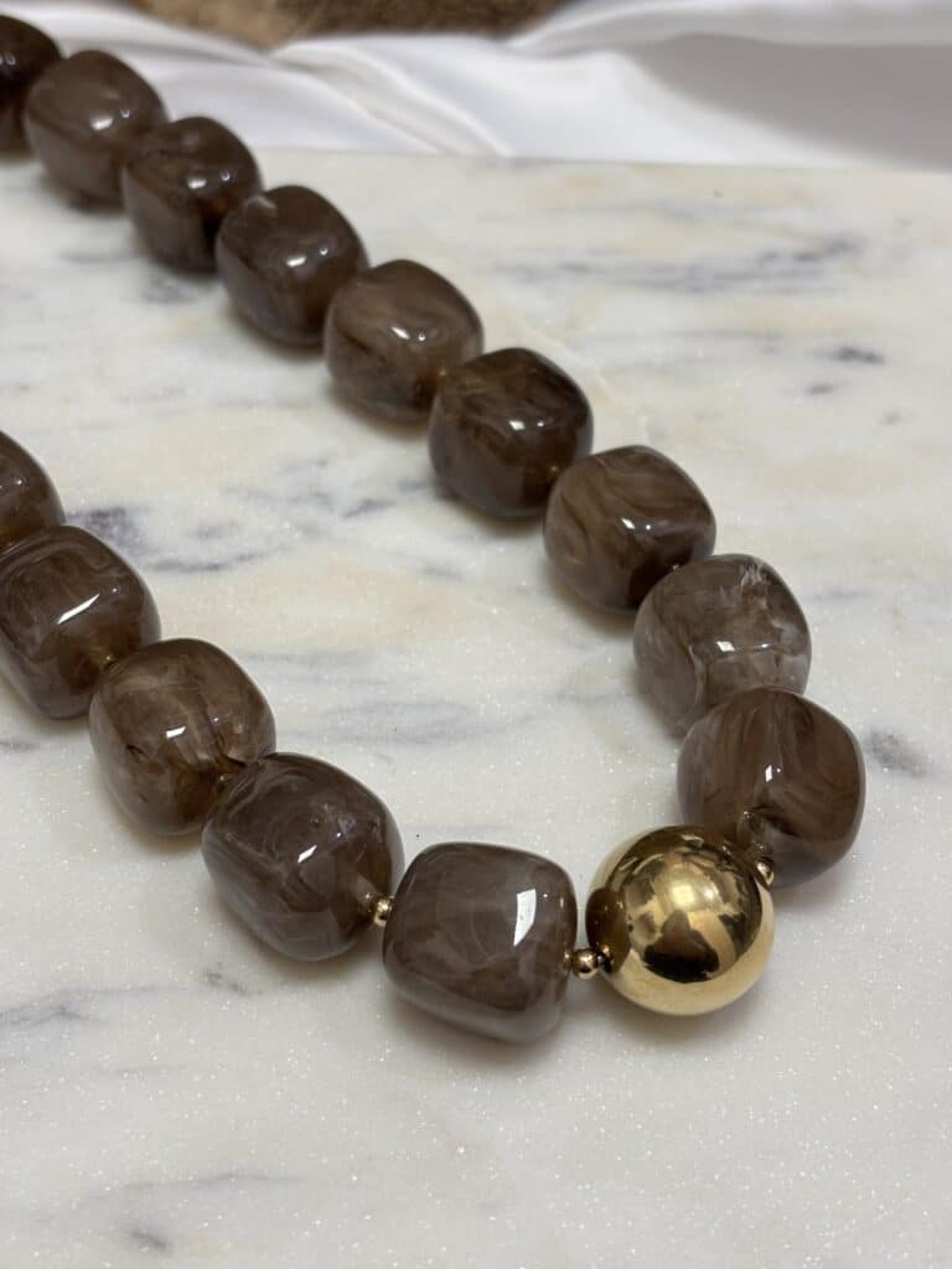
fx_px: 1907
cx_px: 476
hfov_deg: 28.0
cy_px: 634
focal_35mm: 52
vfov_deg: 36.8
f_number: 1.6
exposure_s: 1/50
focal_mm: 5.96
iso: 40
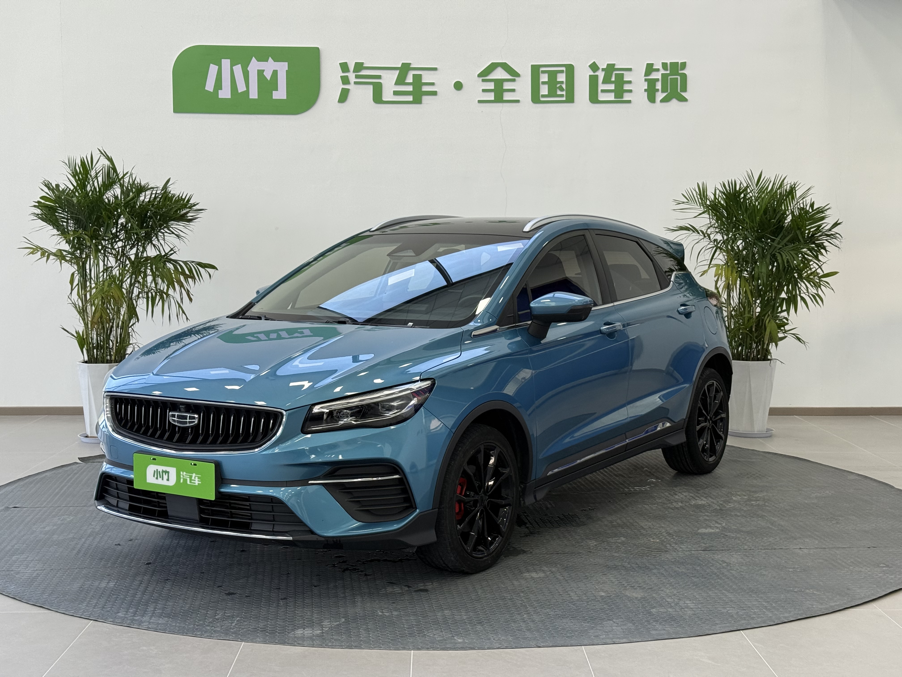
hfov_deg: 39.7
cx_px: 451
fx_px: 1251
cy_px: 338
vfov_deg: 30.3
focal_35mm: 48
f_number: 1.78
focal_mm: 6.76
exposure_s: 1/121
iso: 100
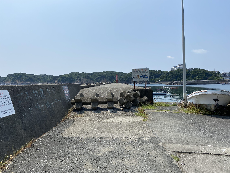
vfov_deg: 53.1
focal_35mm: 26
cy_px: 86
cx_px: 115
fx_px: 173
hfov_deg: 67.3
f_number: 1.8
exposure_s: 1/5495
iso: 32
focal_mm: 4.25
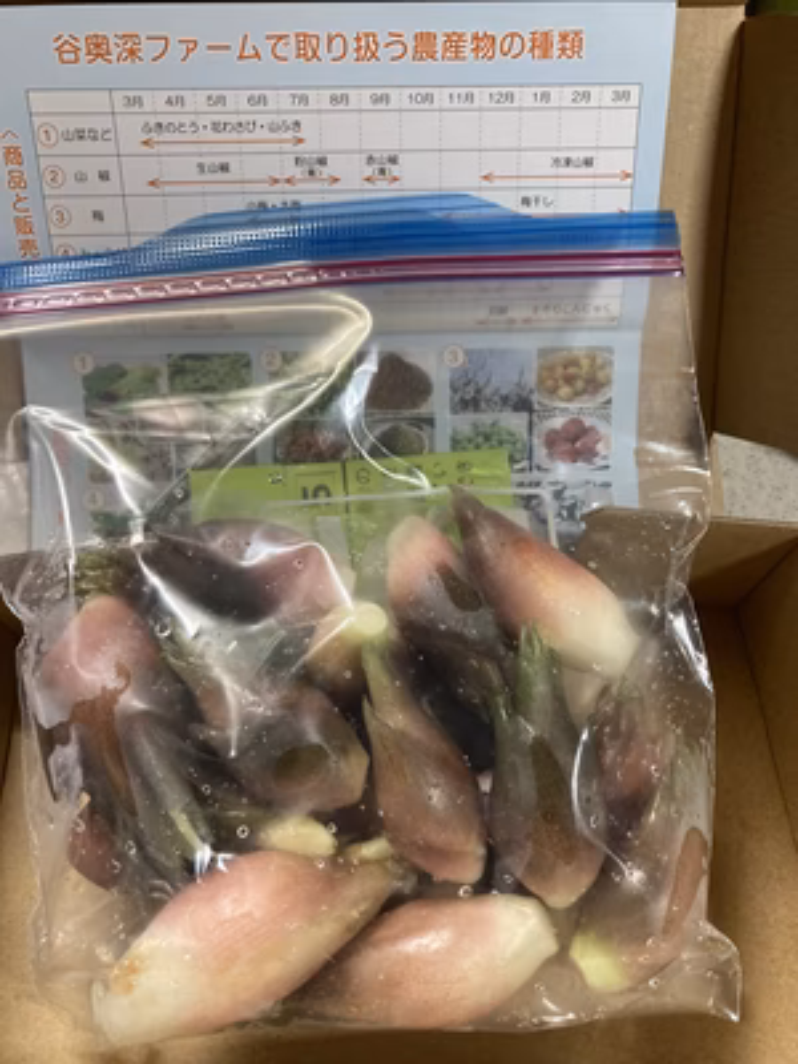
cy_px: 532
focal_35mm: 28
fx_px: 861
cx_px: 399
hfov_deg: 49.7
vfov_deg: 63.4
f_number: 1.8
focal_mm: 3.99
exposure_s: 1/50
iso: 250
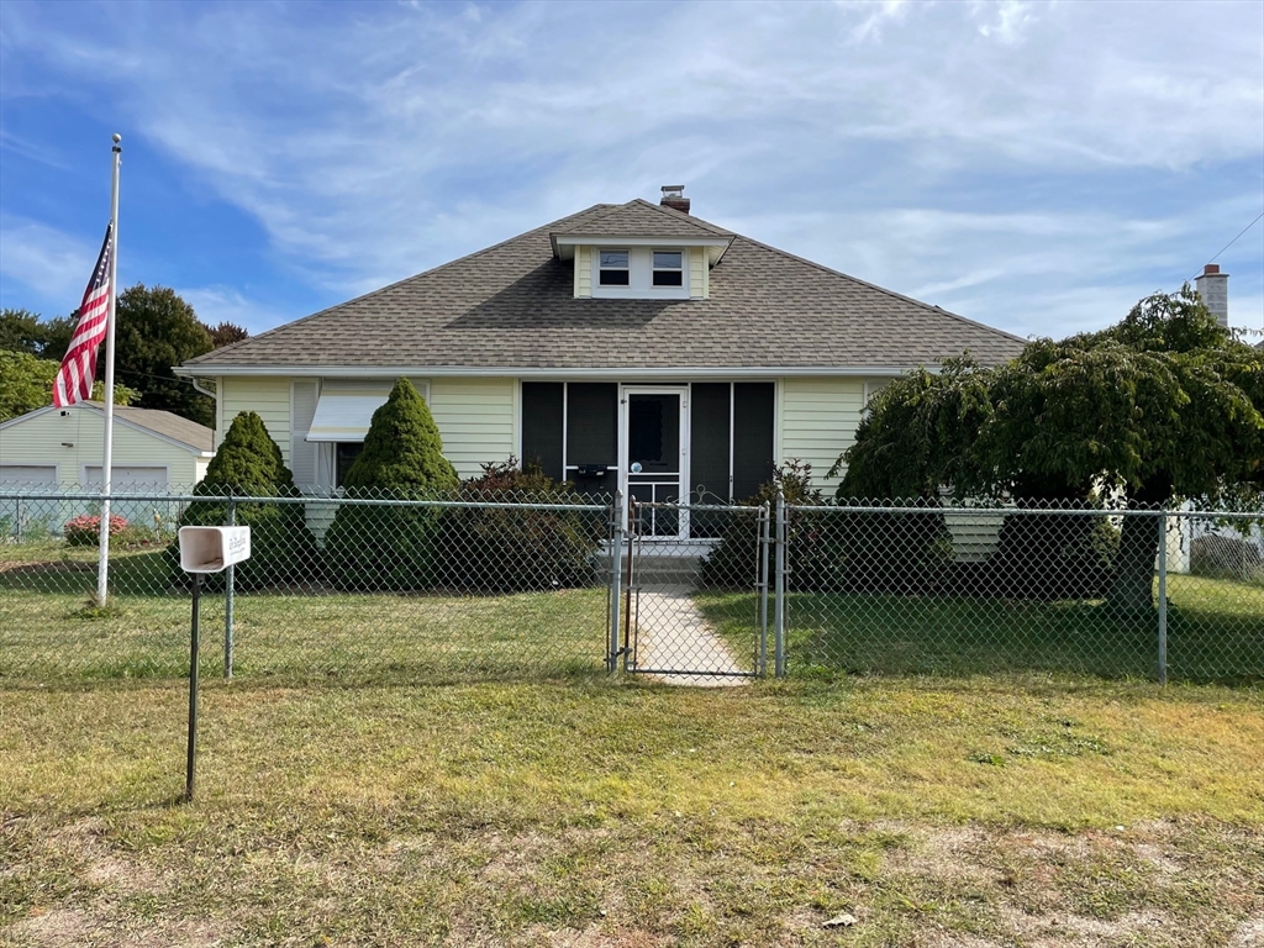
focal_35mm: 26
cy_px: 474
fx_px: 949
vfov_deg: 53.1
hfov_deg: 67.3
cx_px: 632
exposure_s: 1/4132
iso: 32
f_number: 1.6
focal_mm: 4.2
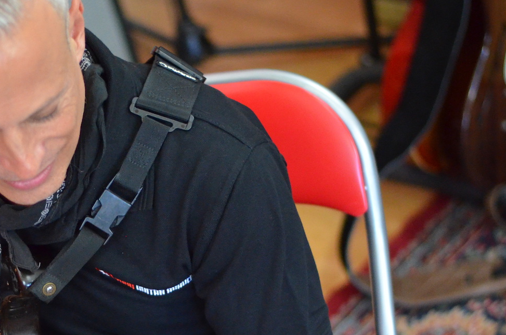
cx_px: 68
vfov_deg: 9.2
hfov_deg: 13.8
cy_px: 266
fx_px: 2076
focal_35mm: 148
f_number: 2.2
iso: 3200
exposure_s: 1/500
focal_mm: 50
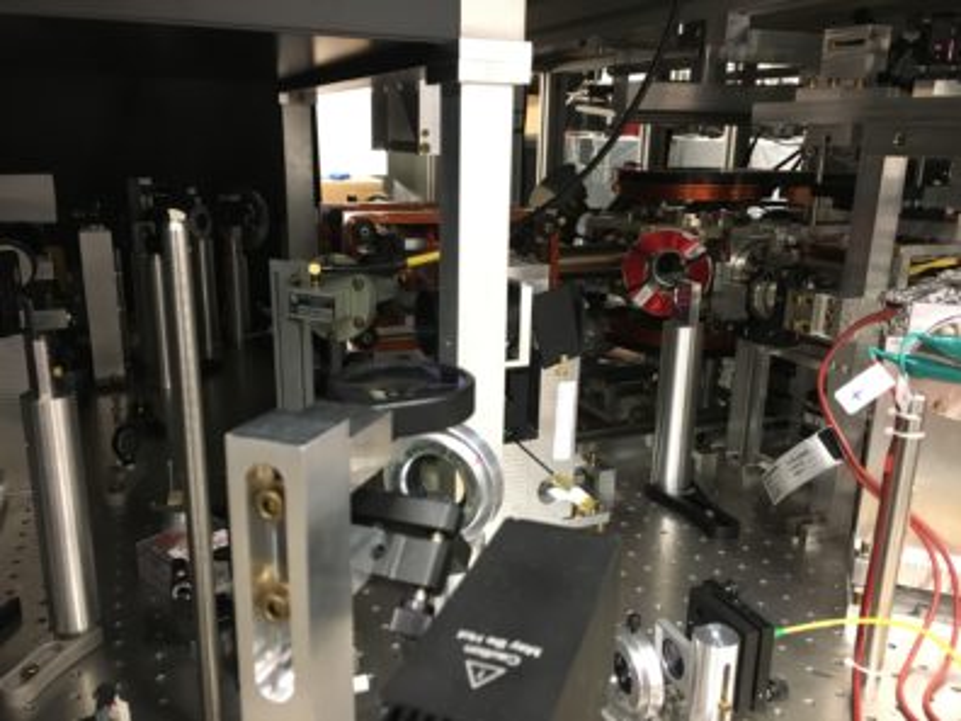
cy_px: 360
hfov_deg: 61.7
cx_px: 480
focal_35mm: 29
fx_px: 805
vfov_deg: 48.2
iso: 200
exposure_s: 1/15
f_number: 2.2
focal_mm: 4.15
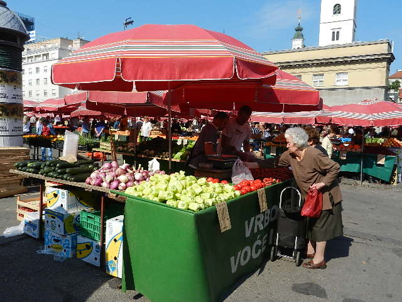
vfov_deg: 48.2
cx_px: 201
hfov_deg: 61.7
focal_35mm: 29
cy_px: 151
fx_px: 337
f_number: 3.6
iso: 160
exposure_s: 1/1600
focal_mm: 5.1
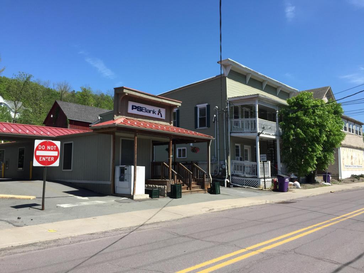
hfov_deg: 61.7
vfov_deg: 48.2
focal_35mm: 29
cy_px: 136
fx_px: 305
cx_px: 182
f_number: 2.2
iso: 32
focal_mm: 4.15
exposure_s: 1/1412
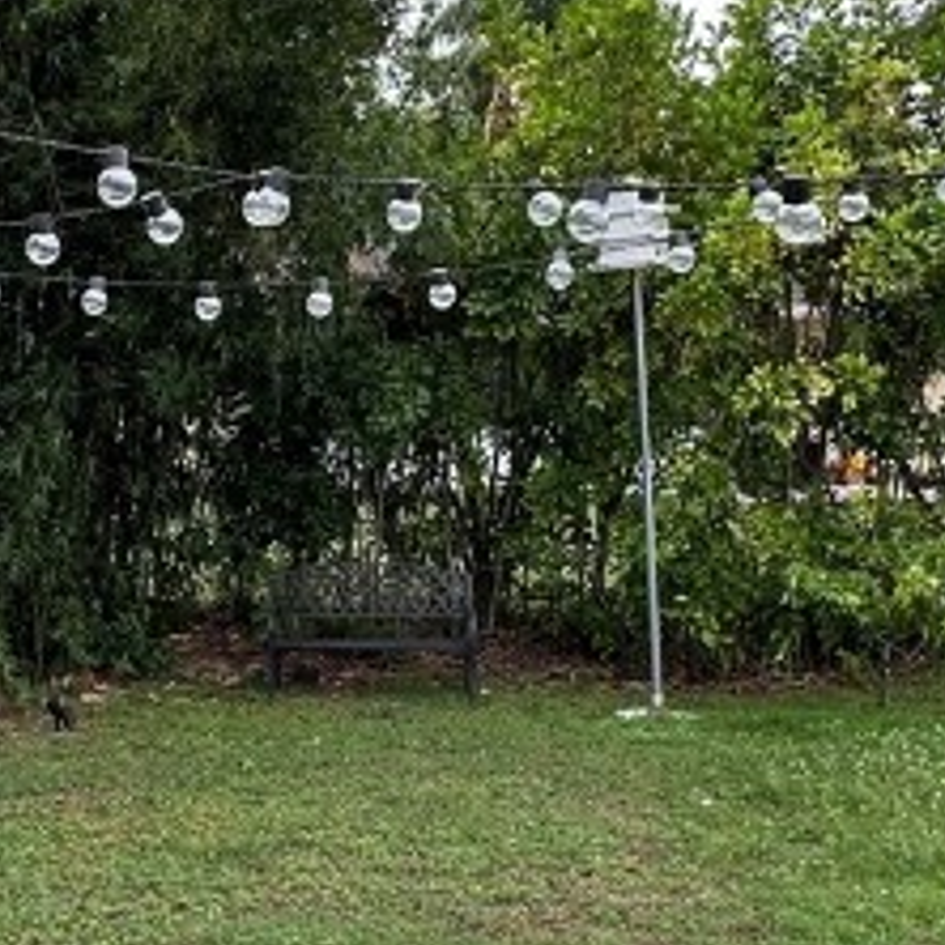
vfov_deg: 30.0
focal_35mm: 57
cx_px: 264
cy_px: 515
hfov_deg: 29.7
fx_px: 1760
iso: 40
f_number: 2.2
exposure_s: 1/160
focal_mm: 2.22
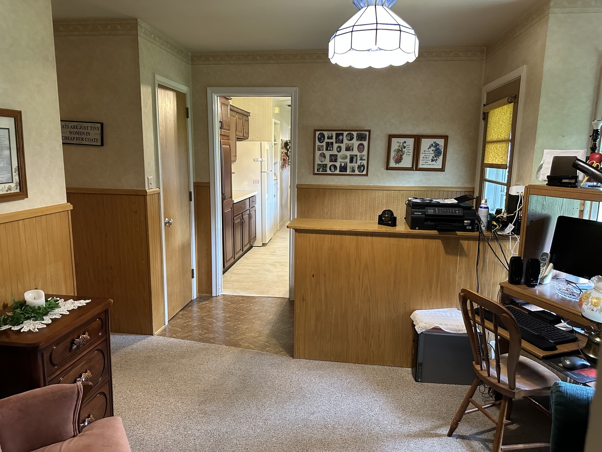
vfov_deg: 56.8
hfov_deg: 71.6
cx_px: 301
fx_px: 417
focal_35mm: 24
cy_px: 226
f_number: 1.78
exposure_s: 1/60
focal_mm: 6.86
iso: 500
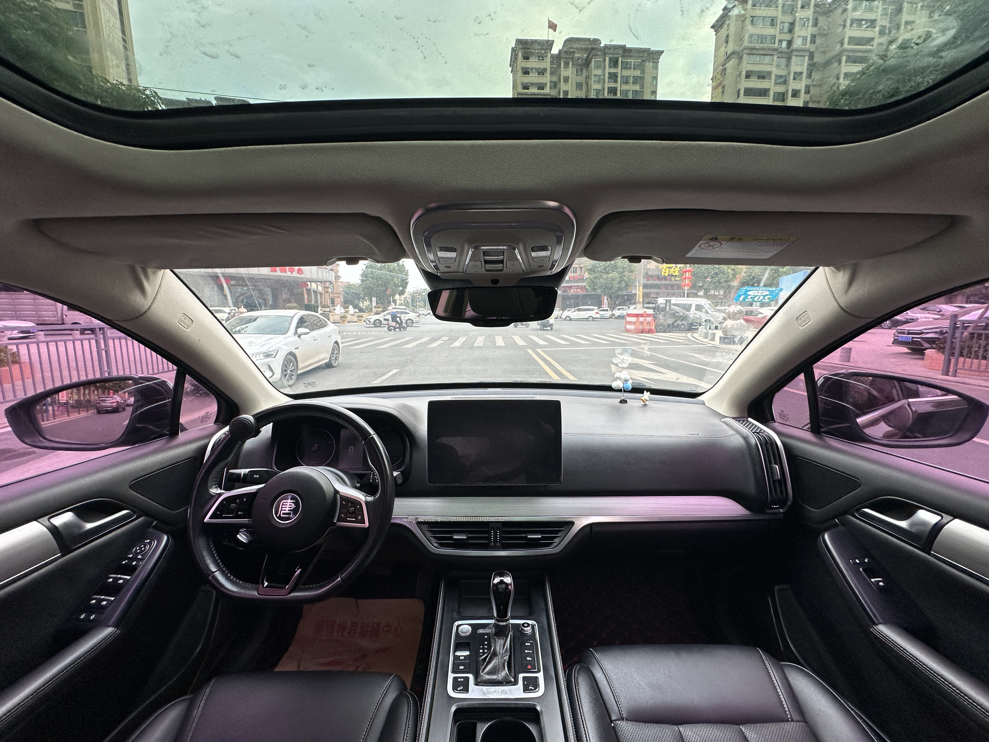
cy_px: 371
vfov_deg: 85.7
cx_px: 494
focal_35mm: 14
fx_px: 400
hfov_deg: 102.1
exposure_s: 1/99
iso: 80
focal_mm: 2.22
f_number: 2.2
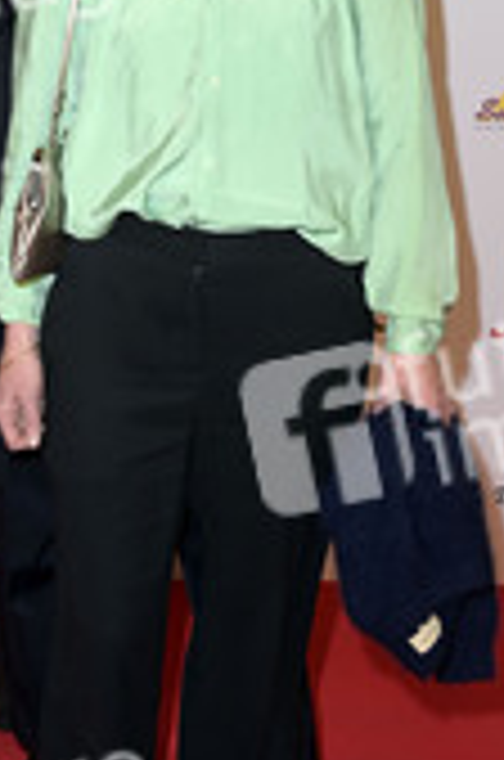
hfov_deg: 15.0
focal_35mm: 90
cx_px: 63
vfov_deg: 22.4
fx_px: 1898
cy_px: 184
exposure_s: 1/160
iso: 640
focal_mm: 38
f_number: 5.6
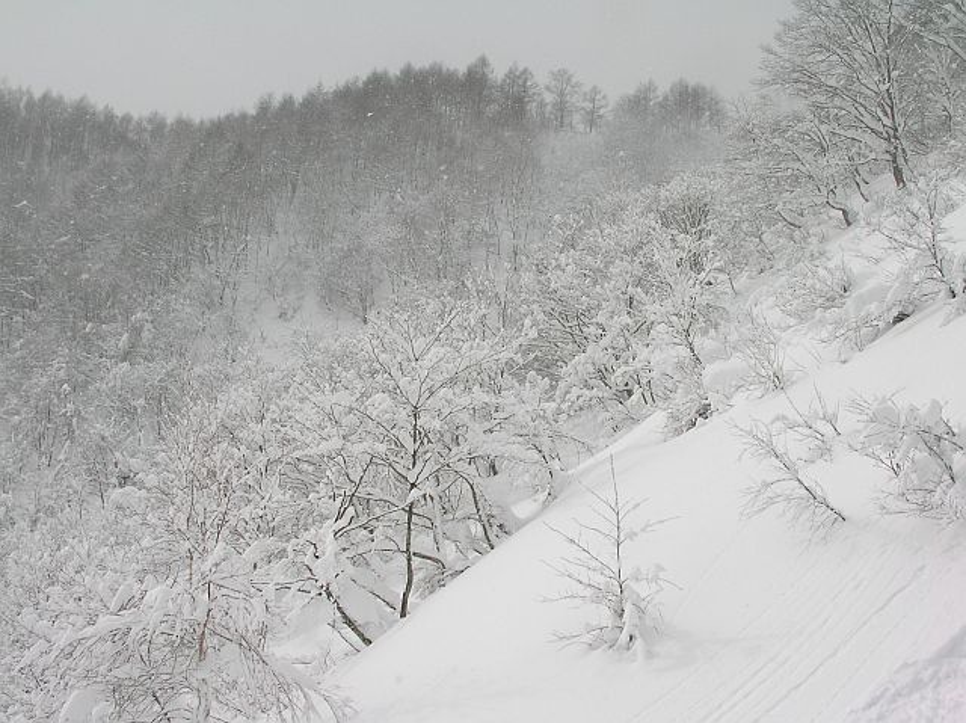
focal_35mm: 38
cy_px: 362
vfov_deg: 37.7
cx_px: 483
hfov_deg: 49.0
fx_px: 1060
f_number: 6.7
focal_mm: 5.8
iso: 50
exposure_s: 1/423
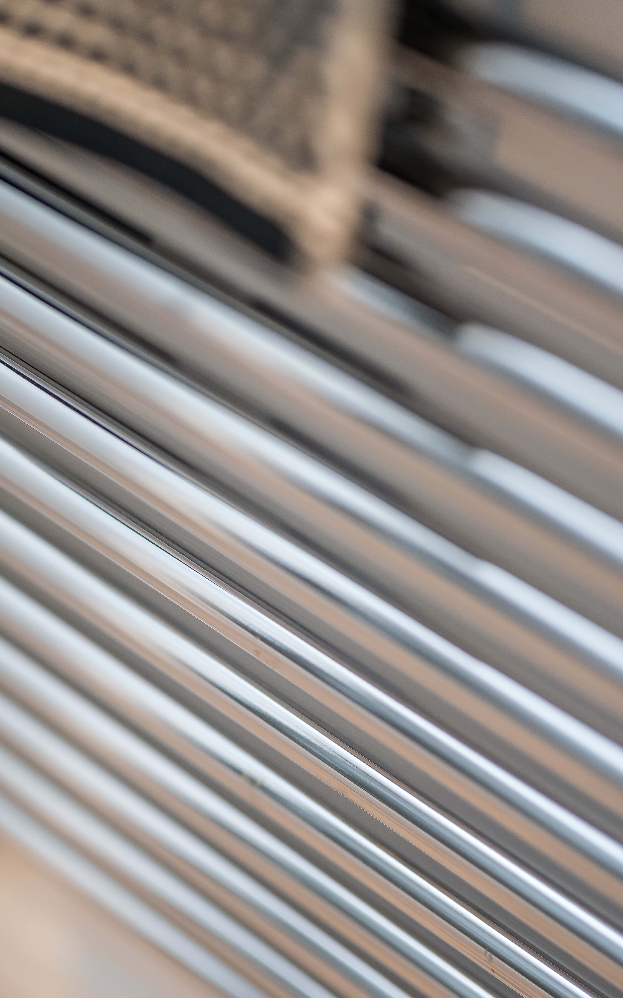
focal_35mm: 71
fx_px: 1929
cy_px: 603
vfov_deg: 28.9
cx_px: 177
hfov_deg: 18.3
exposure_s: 1/100
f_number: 1.2
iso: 720
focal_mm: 50
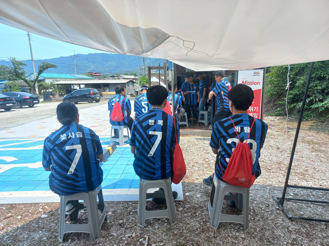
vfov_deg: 54.9
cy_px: 123
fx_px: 238
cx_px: 164
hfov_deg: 69.4
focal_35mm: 25
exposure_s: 1/243
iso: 25
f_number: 1.8
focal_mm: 4.6
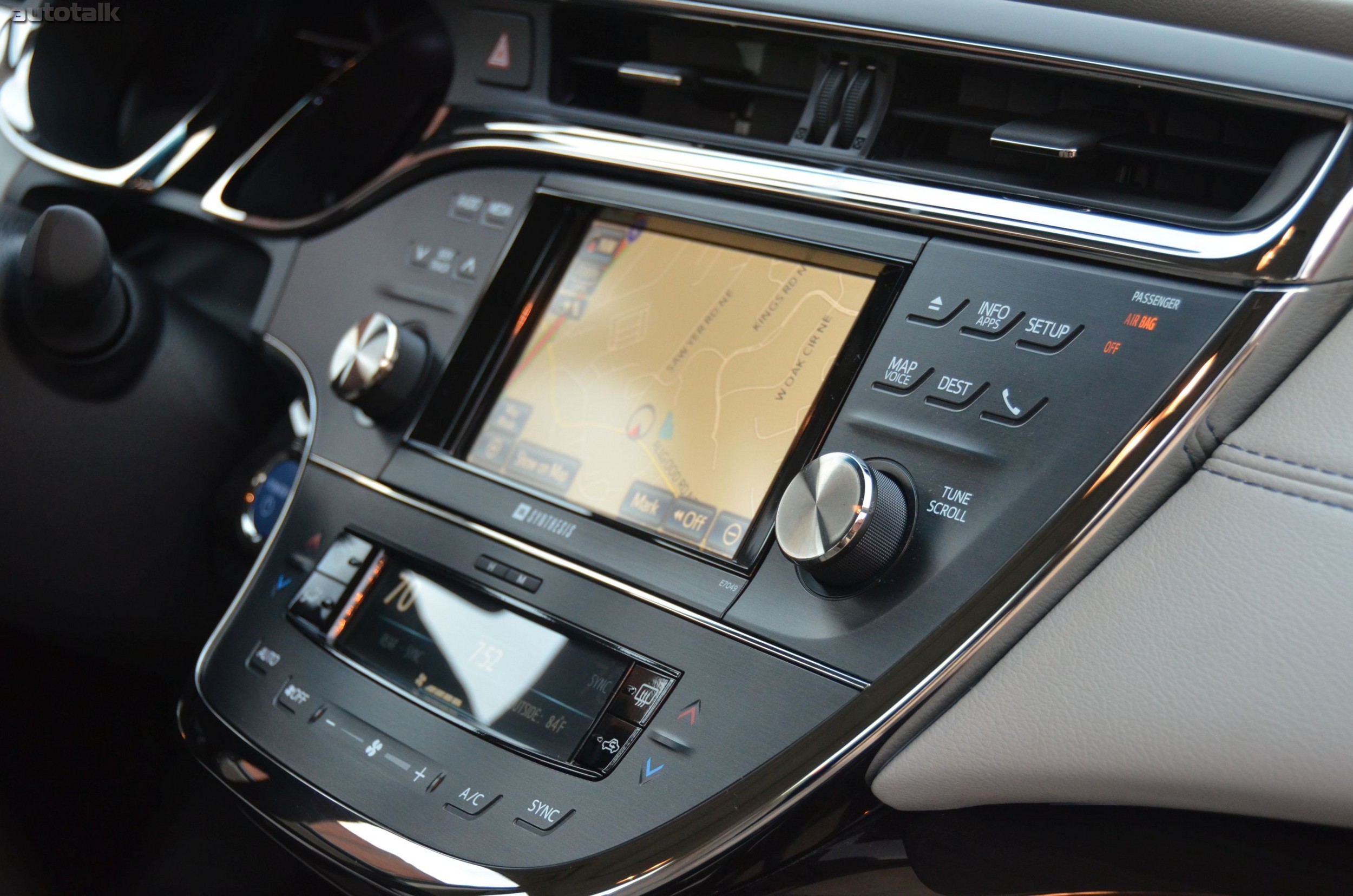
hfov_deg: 30.6
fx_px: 2475
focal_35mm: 66
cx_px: 676
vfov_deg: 20.5
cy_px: 448
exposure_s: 1/125
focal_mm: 44
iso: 1600
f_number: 4.5
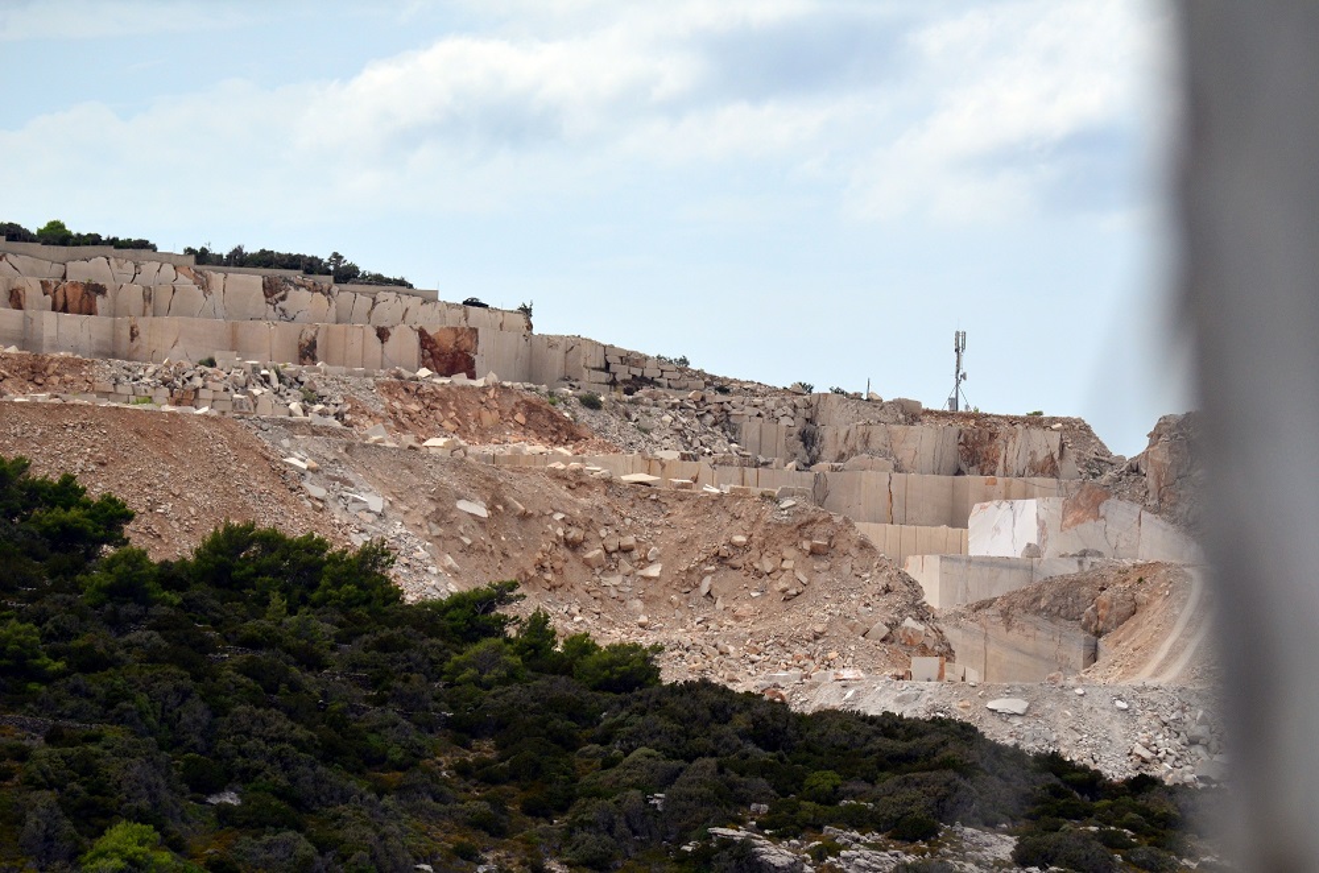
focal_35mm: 218
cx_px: 660
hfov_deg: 9.5
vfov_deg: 6.3
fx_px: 7951
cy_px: 436
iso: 560
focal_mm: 145
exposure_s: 1/8000
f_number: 4.8
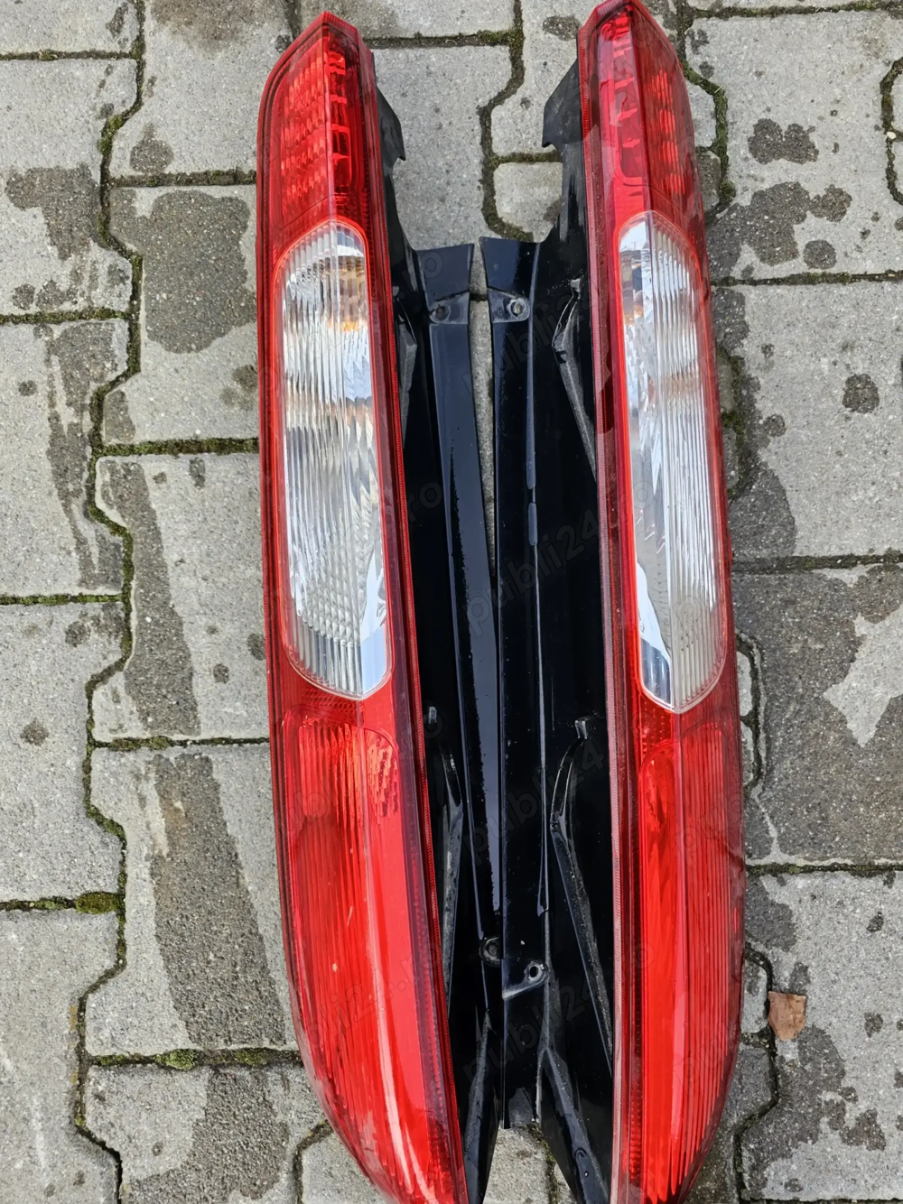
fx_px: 800
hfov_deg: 58.9
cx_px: 452
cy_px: 602
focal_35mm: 23
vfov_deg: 73.9
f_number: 1.7
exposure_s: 1/100
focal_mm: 6.3
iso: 16
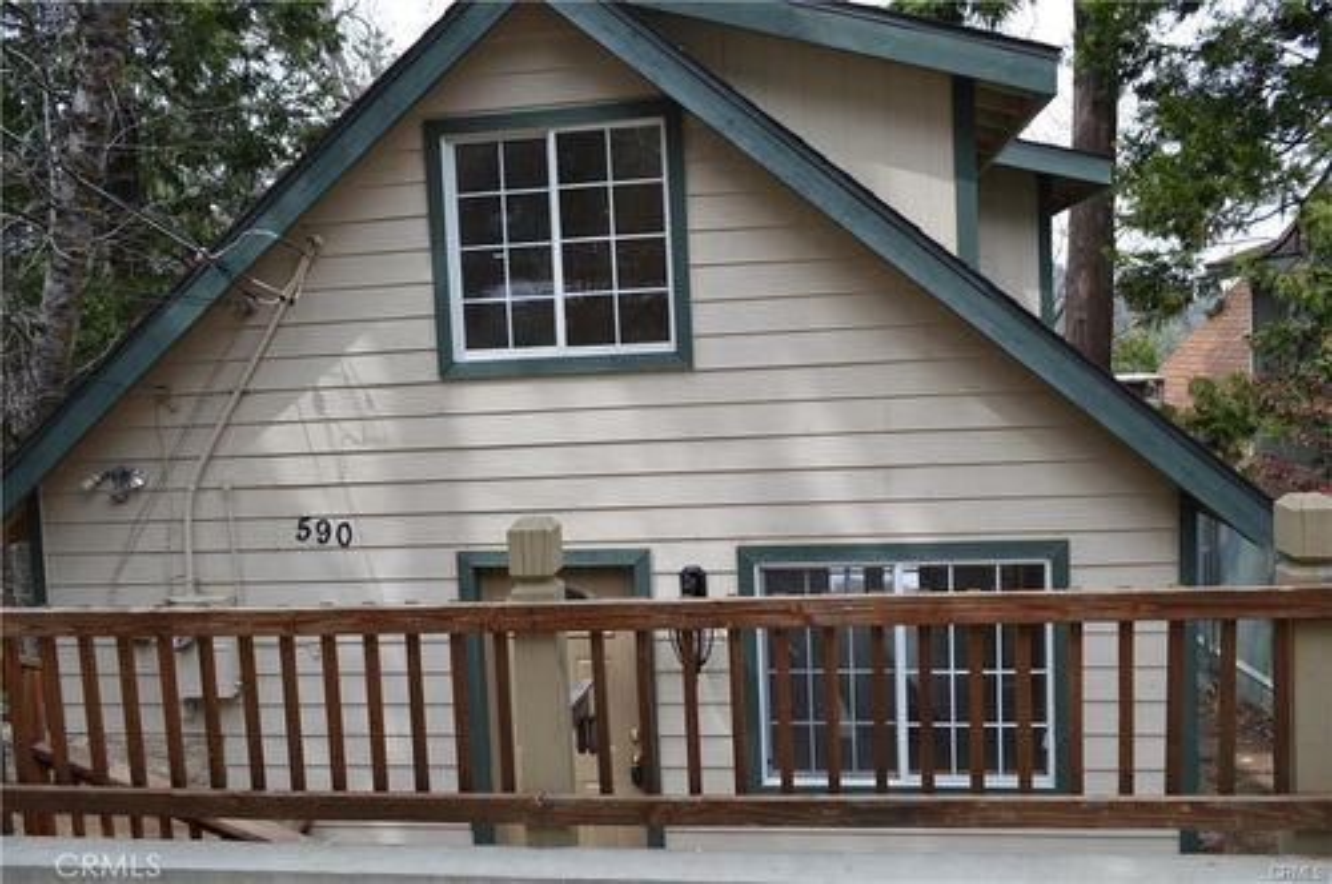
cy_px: 442
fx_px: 1109
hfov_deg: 62.0
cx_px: 666
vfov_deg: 43.5
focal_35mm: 30
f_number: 6.3
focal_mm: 20
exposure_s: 1/160
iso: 100
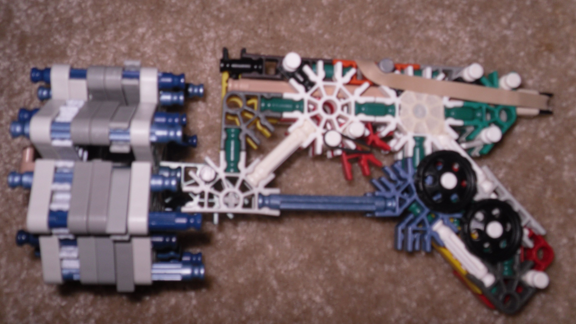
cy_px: 155
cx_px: 283
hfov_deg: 41.3
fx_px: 764
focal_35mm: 50
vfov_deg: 24.0
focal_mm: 6.3
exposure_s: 1/45
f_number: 8.2
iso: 80
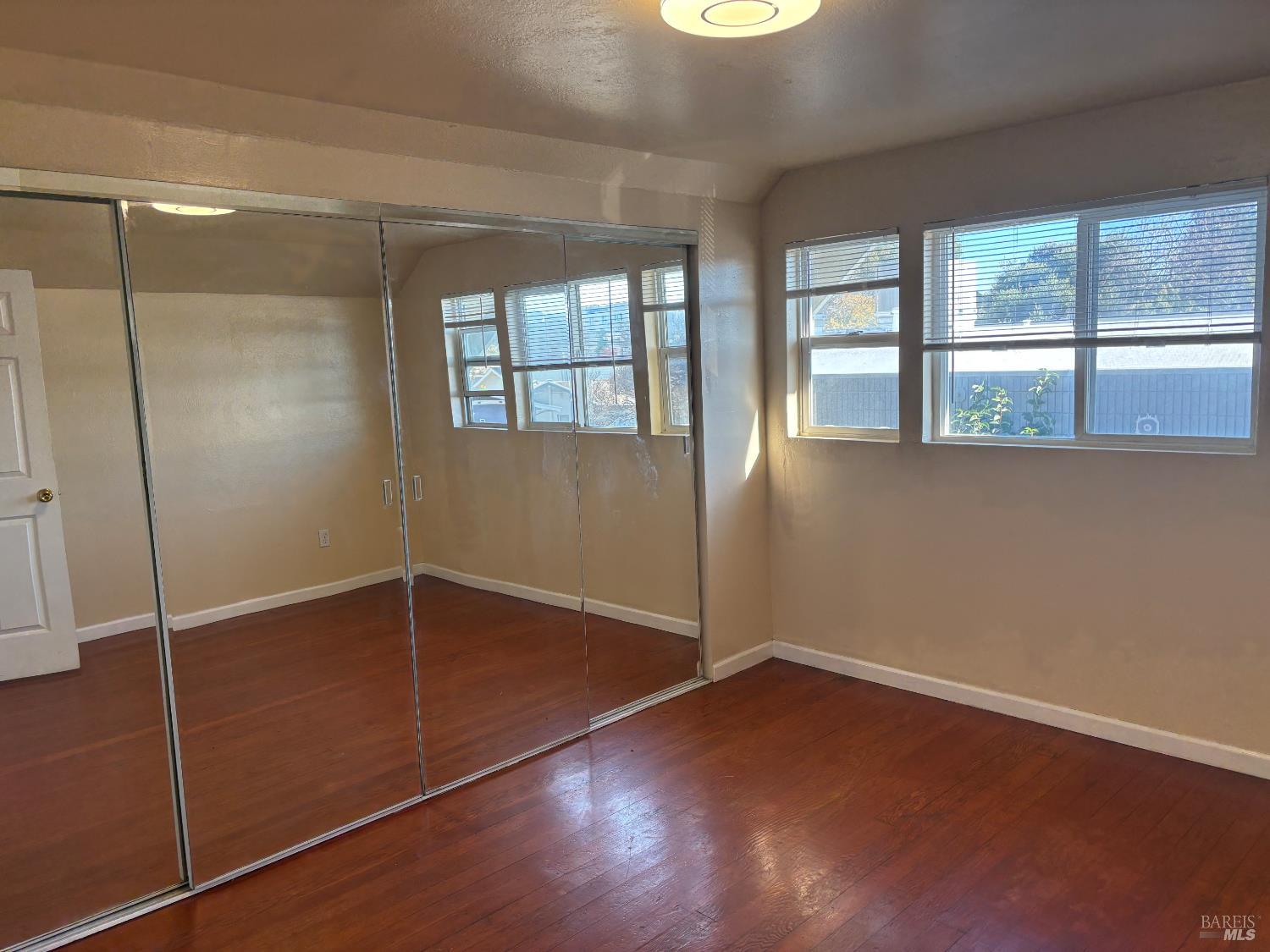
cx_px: 635
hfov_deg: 67.3
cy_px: 476
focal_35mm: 26
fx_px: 954
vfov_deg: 53.1
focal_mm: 5.96
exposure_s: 1/143
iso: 64
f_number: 1.6
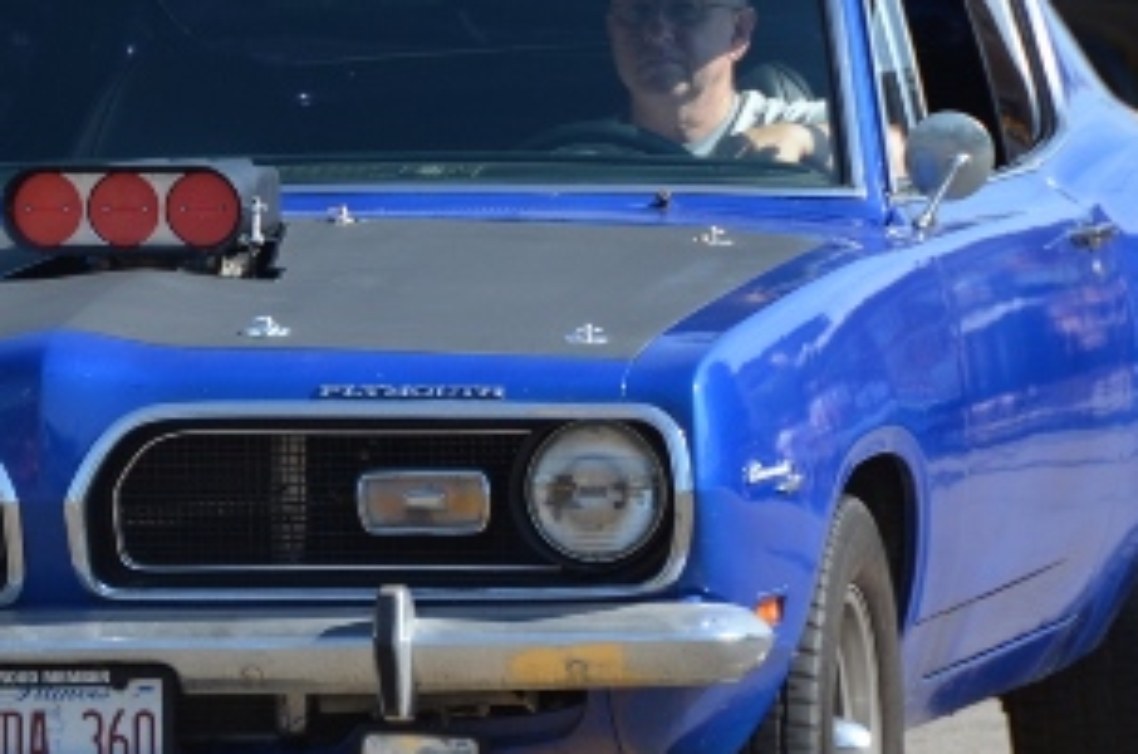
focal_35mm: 645
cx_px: 260
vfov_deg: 2.1
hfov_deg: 3.2
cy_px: 262
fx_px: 20346
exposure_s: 1/500
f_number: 5.6
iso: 200
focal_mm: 200
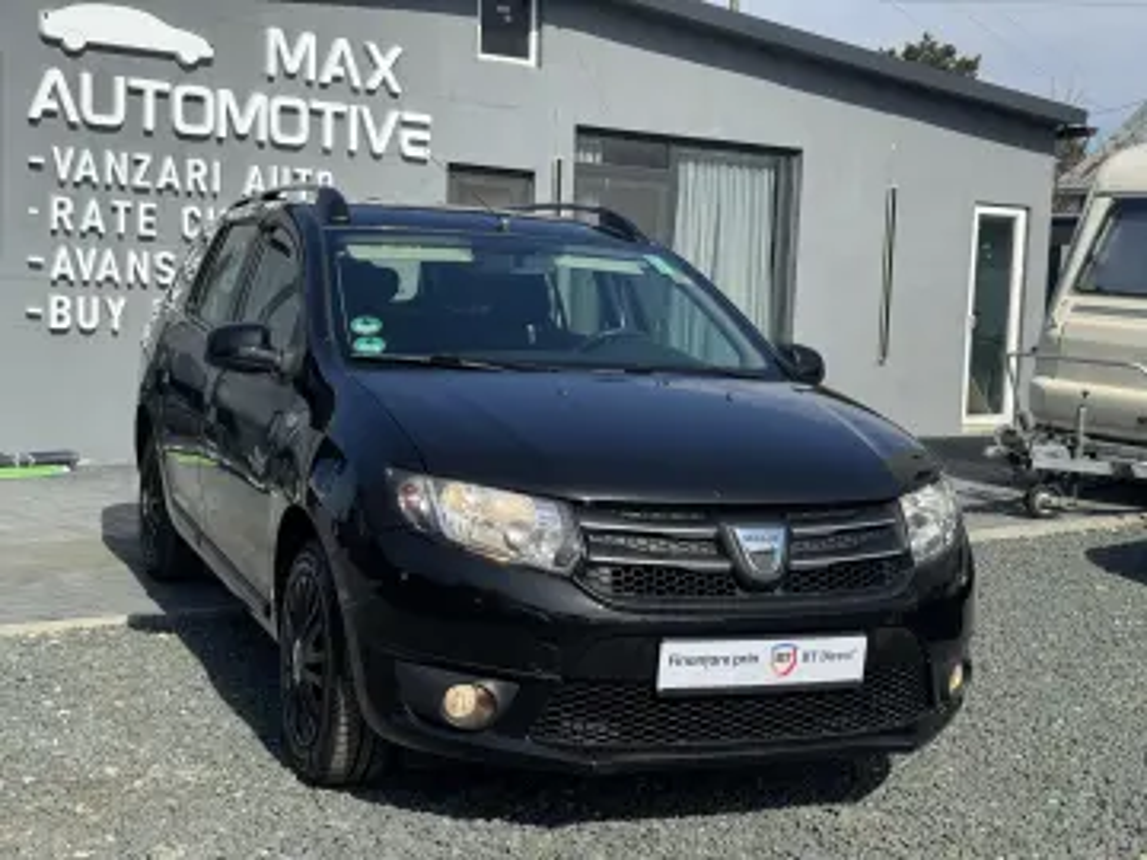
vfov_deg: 30.3
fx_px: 1590
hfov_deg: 39.7
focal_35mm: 48
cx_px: 574
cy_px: 430
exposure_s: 1/4049
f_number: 1.78
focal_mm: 6.76
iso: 64
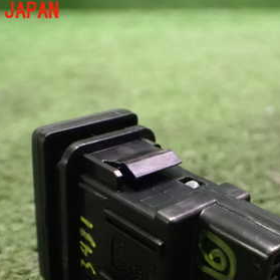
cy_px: 225
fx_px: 522
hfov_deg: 29.9
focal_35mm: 57
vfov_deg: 29.4
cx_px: 178
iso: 1600
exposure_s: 1/30
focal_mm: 5.4
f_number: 2.3
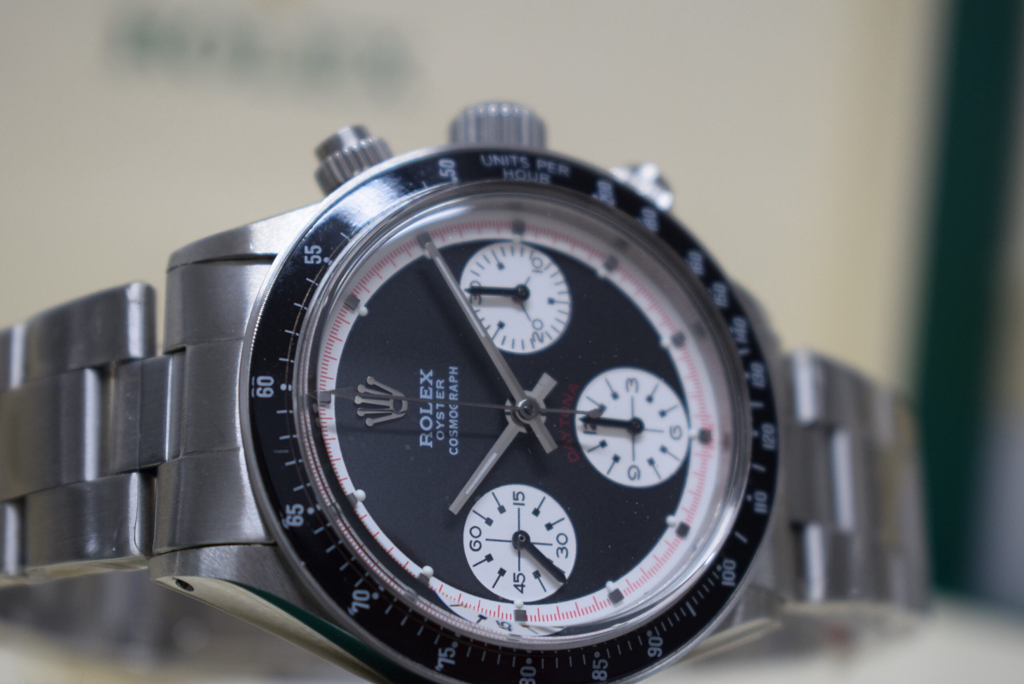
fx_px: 2220
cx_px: 512
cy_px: 342
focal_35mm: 78
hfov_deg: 26.0
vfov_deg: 17.5
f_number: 5.6
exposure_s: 1/60
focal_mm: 52
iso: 720
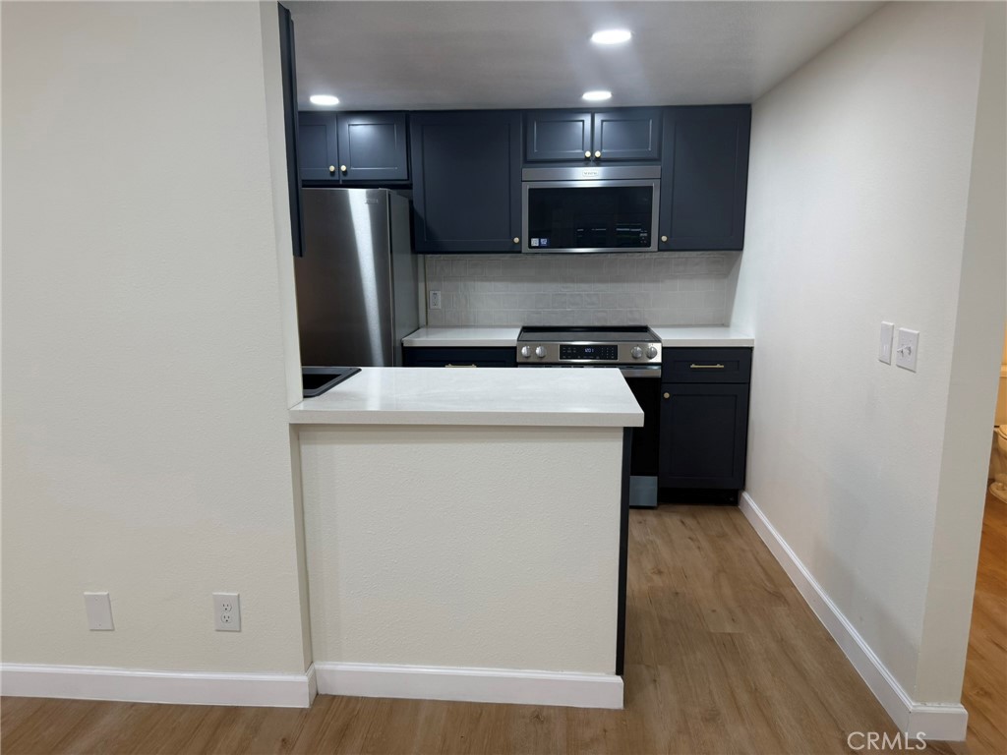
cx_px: 504
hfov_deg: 71.6
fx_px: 698
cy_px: 378
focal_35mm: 24
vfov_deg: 56.8
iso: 125
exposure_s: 1/120
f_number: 1.78
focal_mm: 6.76
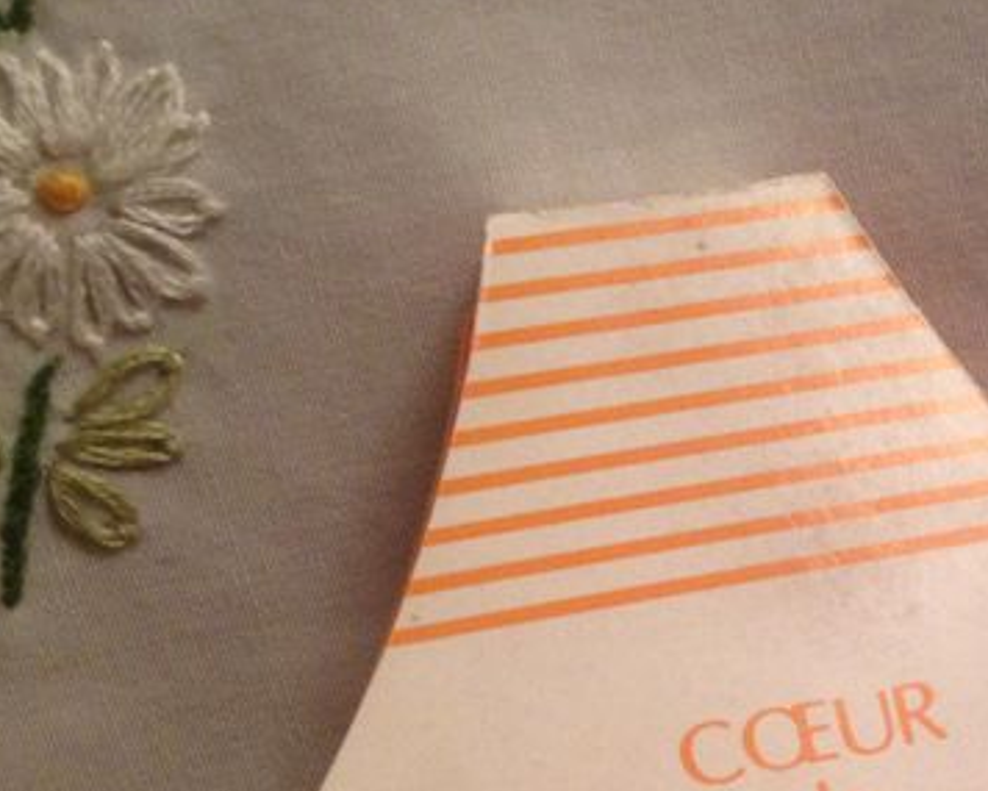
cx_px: 1157
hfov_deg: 18.9
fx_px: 2808
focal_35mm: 96
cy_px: 921
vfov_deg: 15.5
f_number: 2.4
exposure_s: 1/20
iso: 160
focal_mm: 4.28
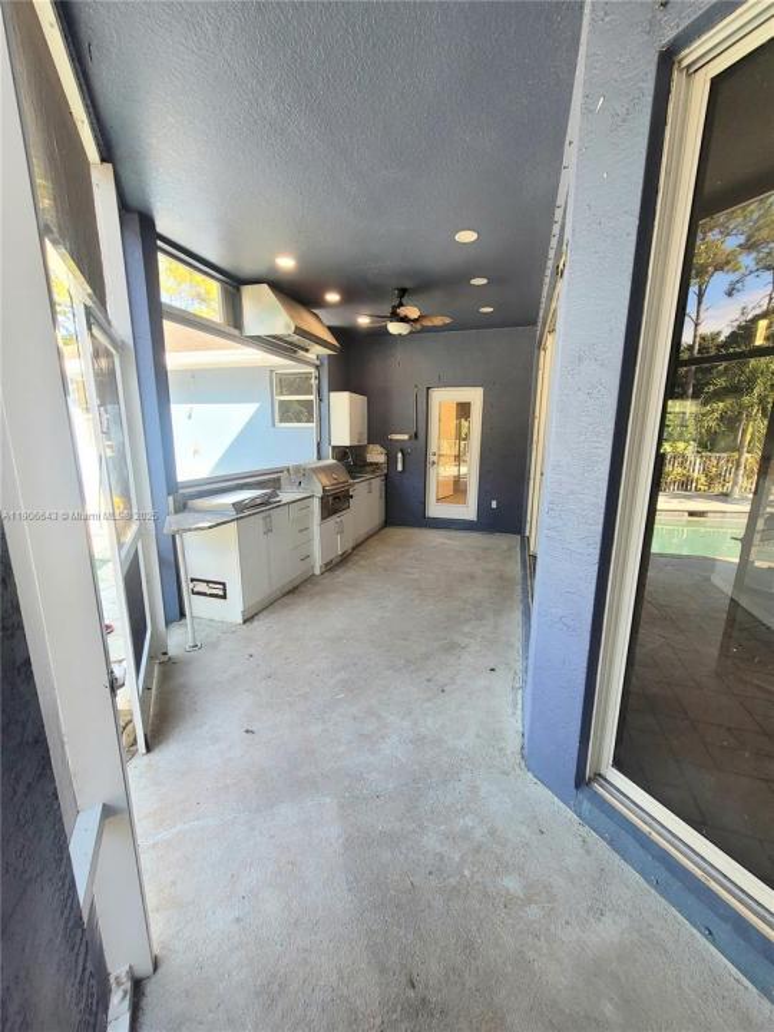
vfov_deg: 106.2
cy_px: 516
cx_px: 387
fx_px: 388
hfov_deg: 89.9
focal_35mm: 13
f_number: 2.2
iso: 64
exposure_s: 1/60.2
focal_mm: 1.74
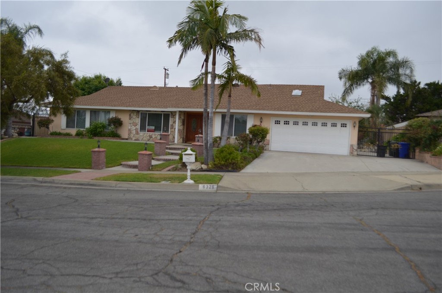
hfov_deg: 62.0
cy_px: 146
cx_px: 221
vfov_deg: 43.4
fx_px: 368
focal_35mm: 30
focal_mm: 20
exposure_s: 1/640
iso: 100
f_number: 3.8
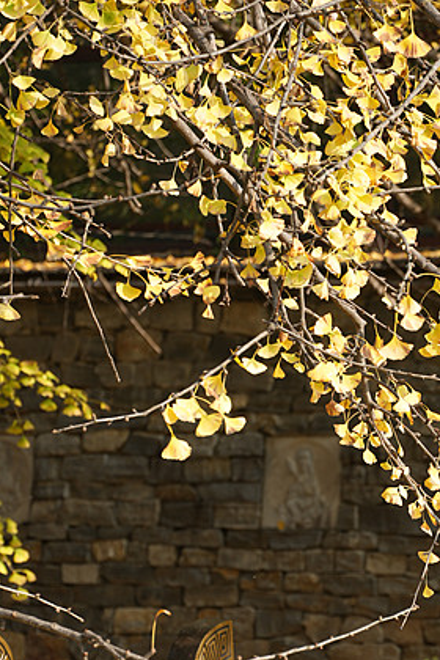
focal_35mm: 284
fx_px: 5201
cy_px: 618
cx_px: 293
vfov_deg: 7.2
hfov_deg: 4.8
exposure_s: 1/160
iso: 125
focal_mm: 148.9
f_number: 7.1
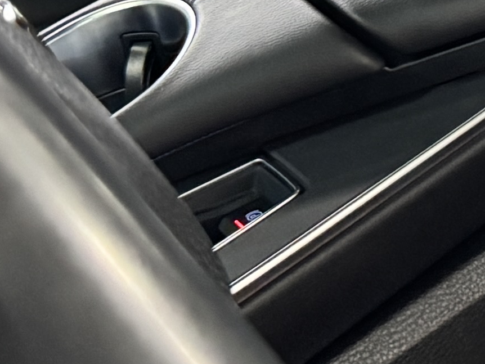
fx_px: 2228
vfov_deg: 8.7
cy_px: -404
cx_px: 872
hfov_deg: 11.5
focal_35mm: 159
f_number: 1.78
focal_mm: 6.76
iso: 500
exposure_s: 1/60
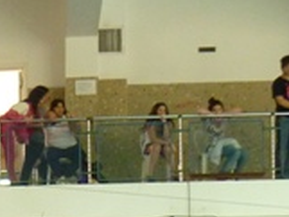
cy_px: 366
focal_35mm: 139
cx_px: -181
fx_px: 1161
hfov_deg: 13.2
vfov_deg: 10.2
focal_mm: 6.3
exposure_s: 1/40
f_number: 3.5
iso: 400
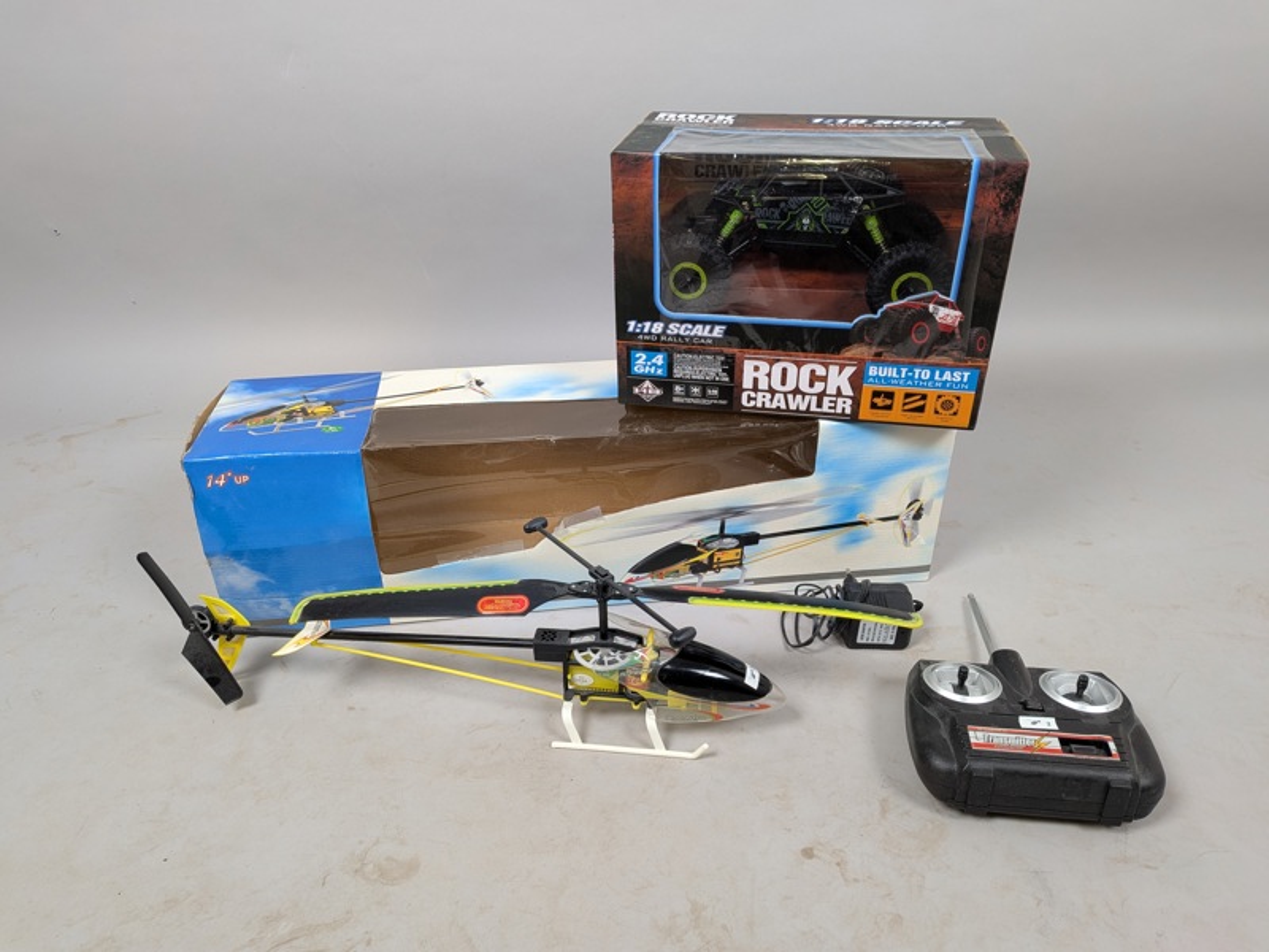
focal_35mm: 24
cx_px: 634
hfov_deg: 71.6
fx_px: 880
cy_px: 476
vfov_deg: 56.8
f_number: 1.7
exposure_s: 1/33.3
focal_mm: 4.53
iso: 35
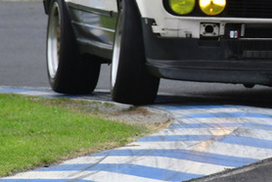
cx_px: 381
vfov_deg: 0.6
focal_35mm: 2157
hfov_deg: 1.0
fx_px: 16314
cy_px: -22
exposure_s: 1/640
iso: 1250
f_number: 11
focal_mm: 500
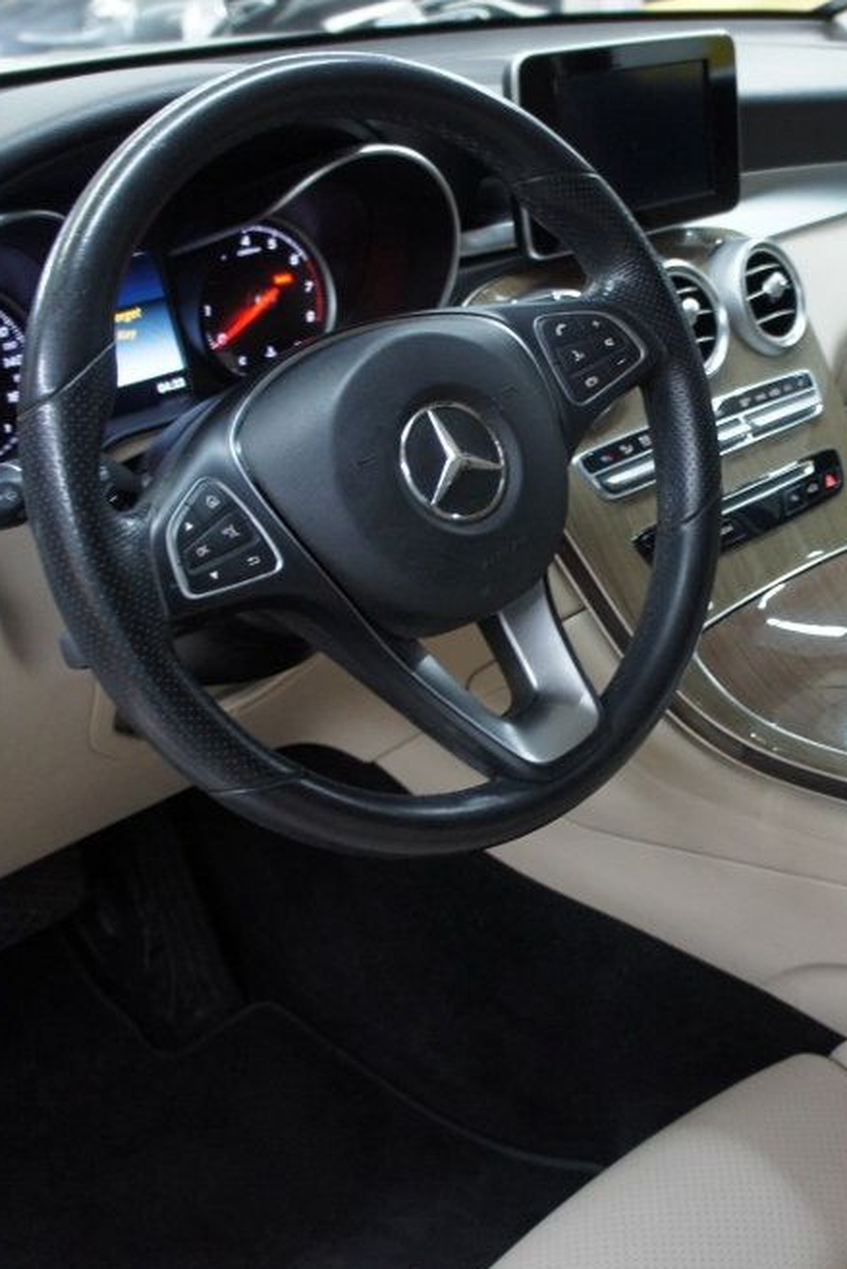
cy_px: 653
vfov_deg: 46.4
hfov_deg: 31.0
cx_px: 687
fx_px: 1481
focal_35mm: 42
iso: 800
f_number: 3.5
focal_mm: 18
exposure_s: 1/30
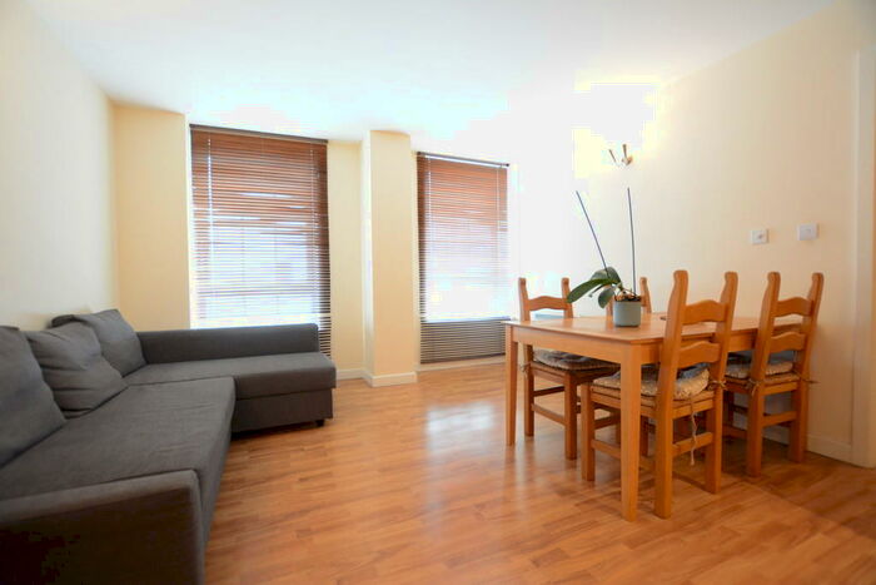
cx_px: 438
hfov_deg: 100.4
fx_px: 365
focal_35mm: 15
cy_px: 292
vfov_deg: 77.4
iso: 1600
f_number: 4
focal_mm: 10
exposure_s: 1/60
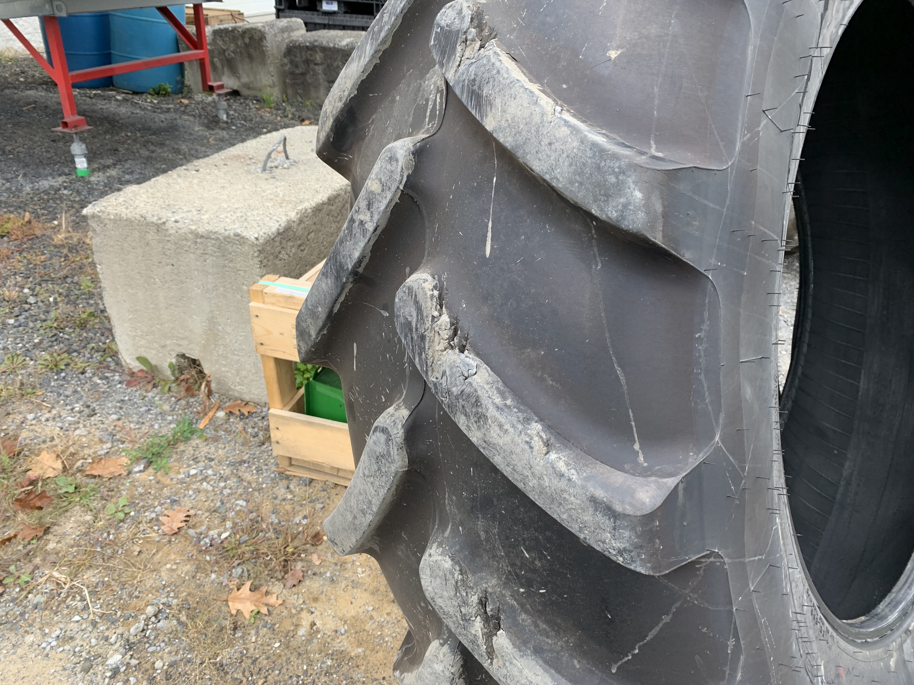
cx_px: 457
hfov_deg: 67.3
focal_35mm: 26
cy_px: 342
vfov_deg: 53.1
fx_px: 687
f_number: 1.8
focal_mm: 4.25
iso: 25
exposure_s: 1/173
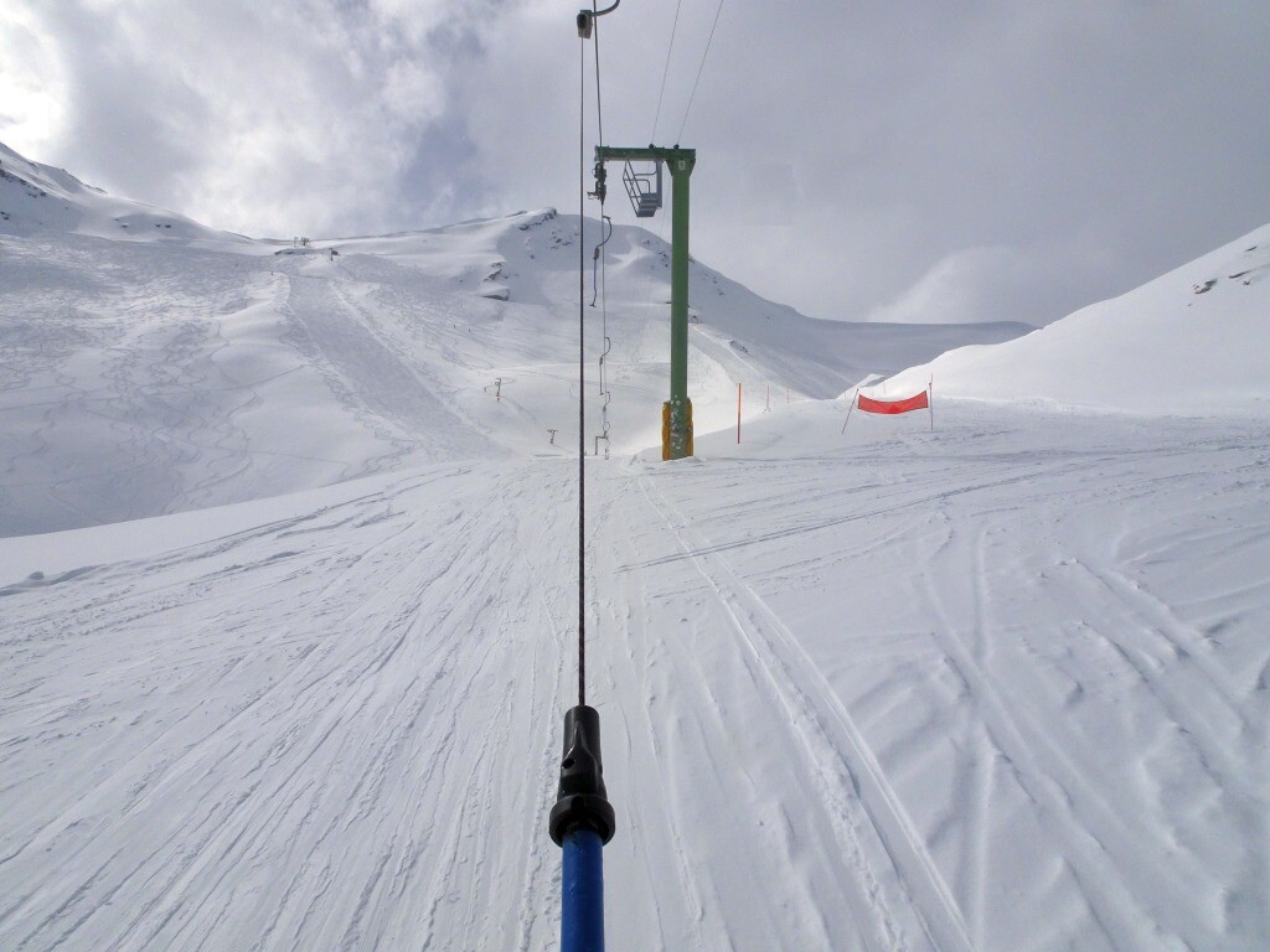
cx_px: 635
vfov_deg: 56.8
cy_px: 476
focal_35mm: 24
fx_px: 881
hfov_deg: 71.6
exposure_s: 1/2000
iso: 80
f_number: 6.3
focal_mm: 4.1
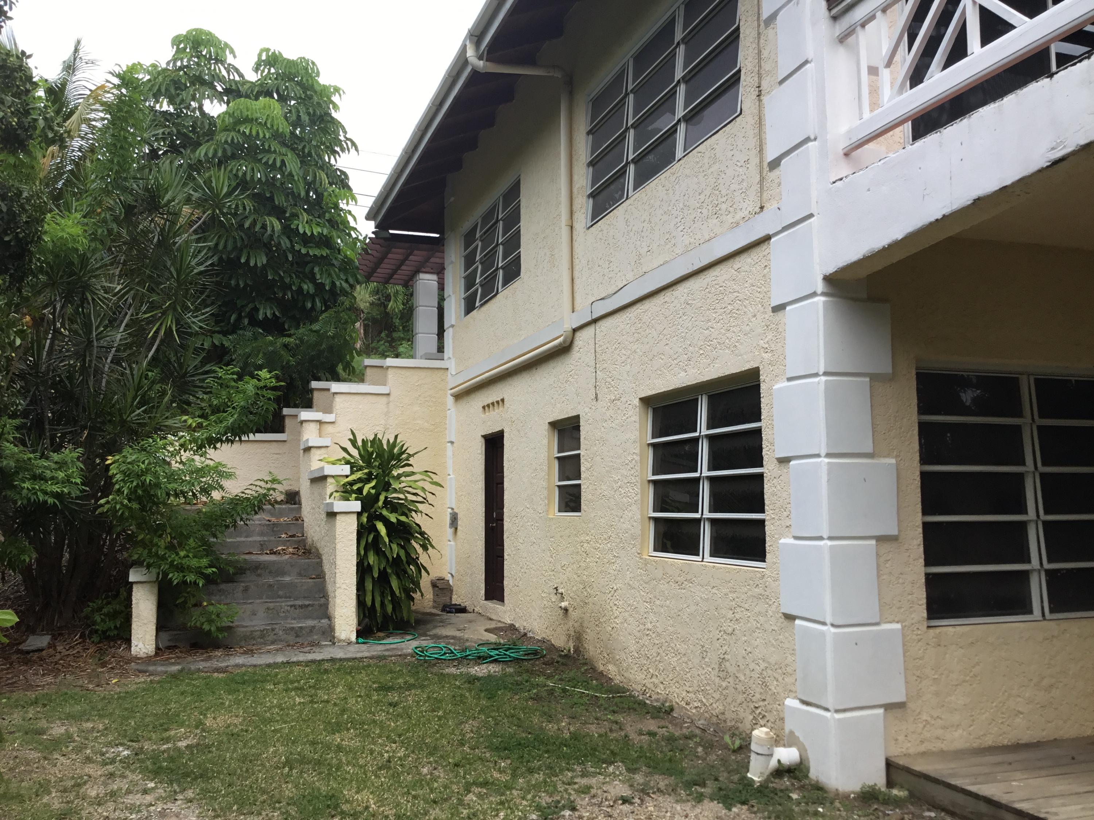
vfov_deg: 45.4
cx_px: 547
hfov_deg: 58.4
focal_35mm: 31
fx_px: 980
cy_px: 410
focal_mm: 3.3
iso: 25
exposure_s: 1/161
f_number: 2.4
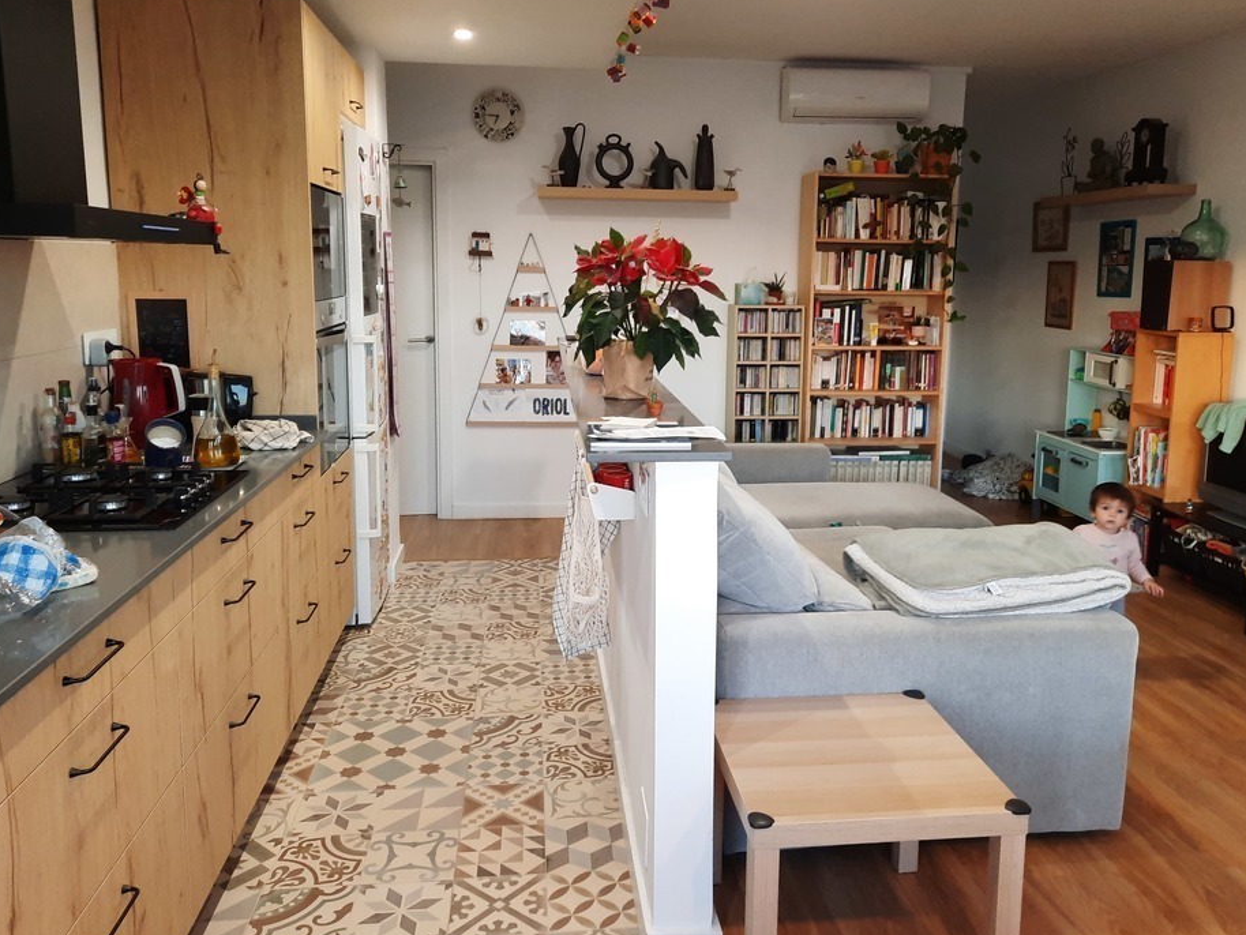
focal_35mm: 28
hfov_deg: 63.4
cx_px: 648
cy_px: 427
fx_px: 1008
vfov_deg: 49.7
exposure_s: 1/50
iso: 200
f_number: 2
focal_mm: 4.6
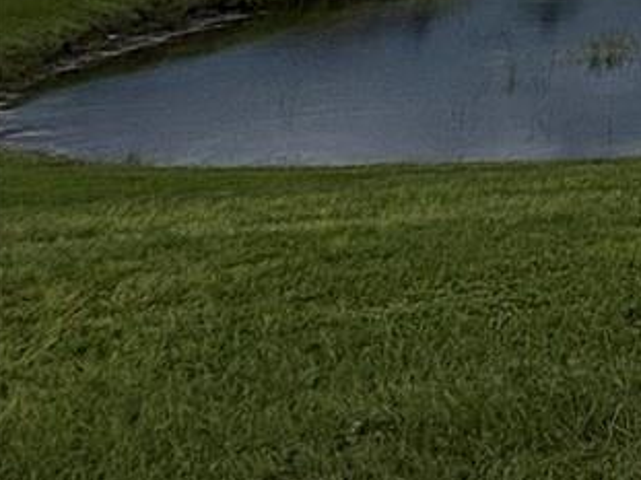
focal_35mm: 72
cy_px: -346
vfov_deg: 17.2
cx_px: 1639
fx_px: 1333
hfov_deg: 14.1
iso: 40
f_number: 2.2
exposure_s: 1/5650
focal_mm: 2.22
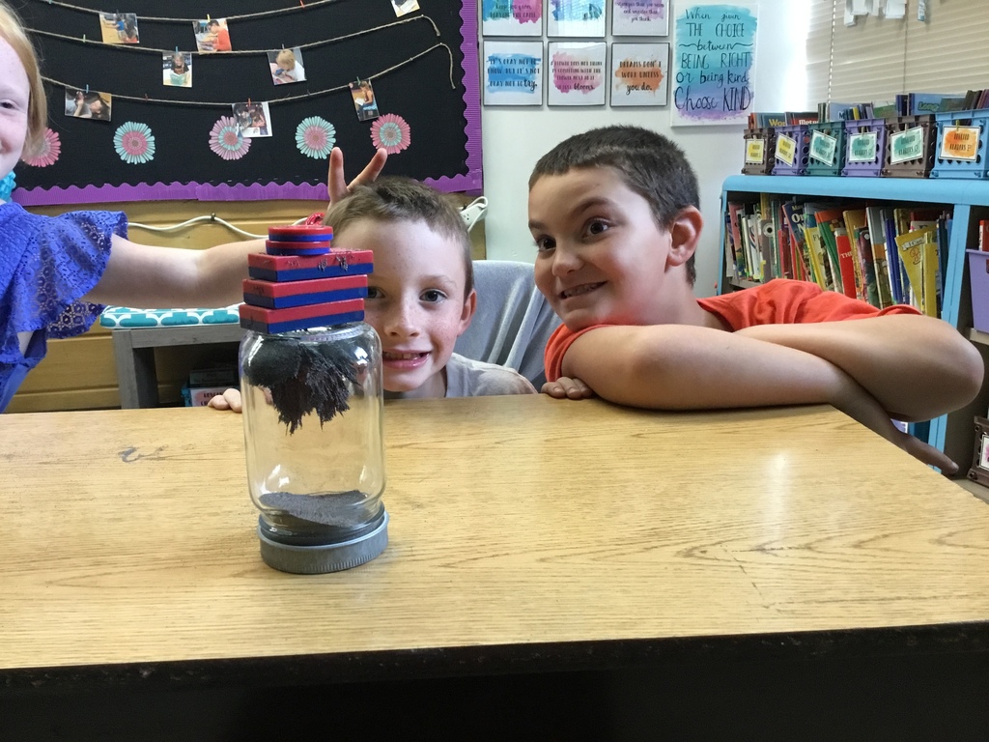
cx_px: 494
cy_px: 371
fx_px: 886
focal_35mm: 31
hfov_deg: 58.4
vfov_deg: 45.4
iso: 160
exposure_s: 1/30
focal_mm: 3.3
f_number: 2.4
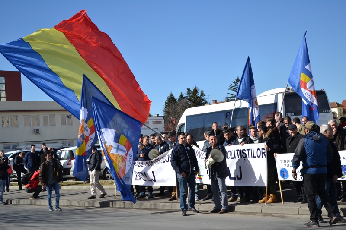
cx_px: 173
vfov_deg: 18.9
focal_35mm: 72
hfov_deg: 28.1
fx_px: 692
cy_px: 115
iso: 400
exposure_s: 1/2000
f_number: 5.3
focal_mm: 48
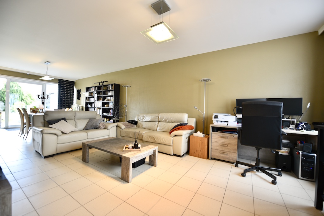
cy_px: 108
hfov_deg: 104.2
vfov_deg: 81.2
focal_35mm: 14
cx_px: 162
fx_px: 126
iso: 200
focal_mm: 14
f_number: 2.8
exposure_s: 1/25
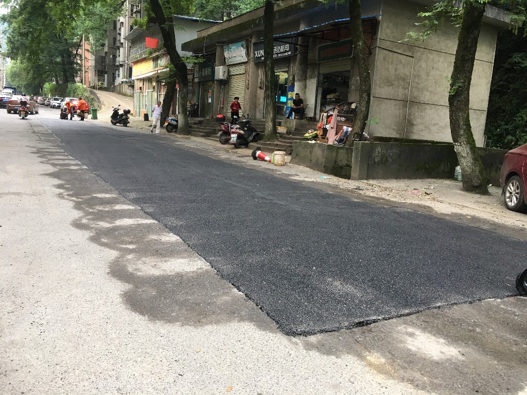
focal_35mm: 29
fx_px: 442
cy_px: 198
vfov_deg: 48.2
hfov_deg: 61.7
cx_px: 264
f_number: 2.2
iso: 32
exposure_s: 1/33
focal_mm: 4.15
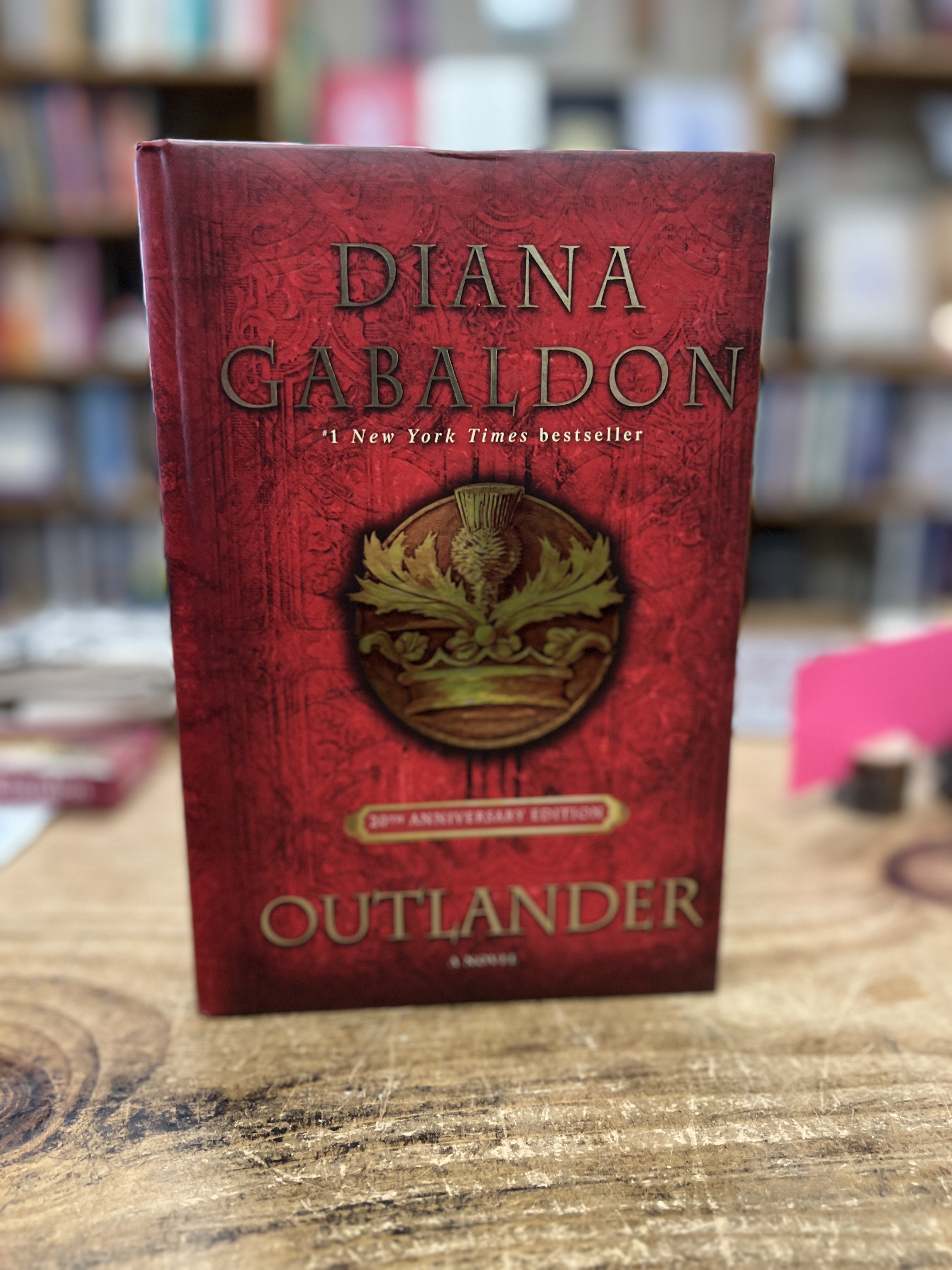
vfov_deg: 67.3
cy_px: 635
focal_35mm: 26
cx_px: 476
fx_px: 953
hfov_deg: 53.1
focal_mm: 5.7
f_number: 1.5
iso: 250
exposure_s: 1/60
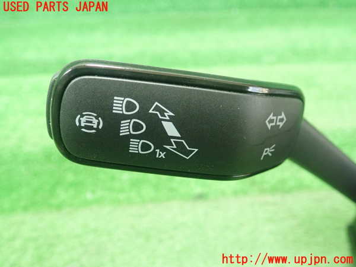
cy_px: 134
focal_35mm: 30
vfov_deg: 46.8
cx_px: 178
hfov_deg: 60.0
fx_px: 309
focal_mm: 5.5
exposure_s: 1/80
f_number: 2.3
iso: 800
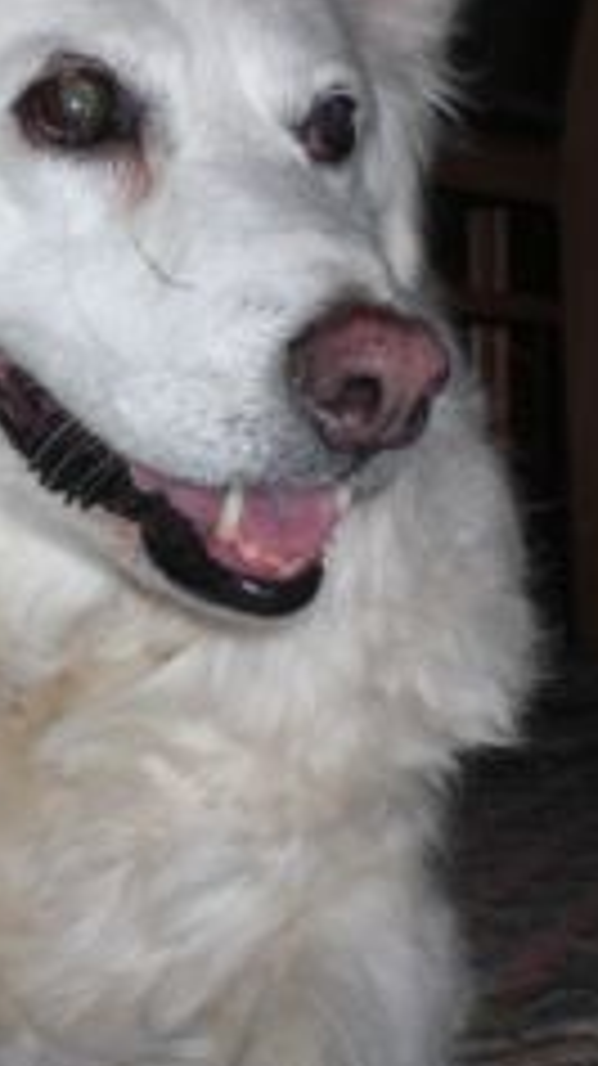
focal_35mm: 70
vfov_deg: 30.2
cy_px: 549
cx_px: 171
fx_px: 1977
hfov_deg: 17.1
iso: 100
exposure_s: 1/60
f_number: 3.1
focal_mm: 6.3
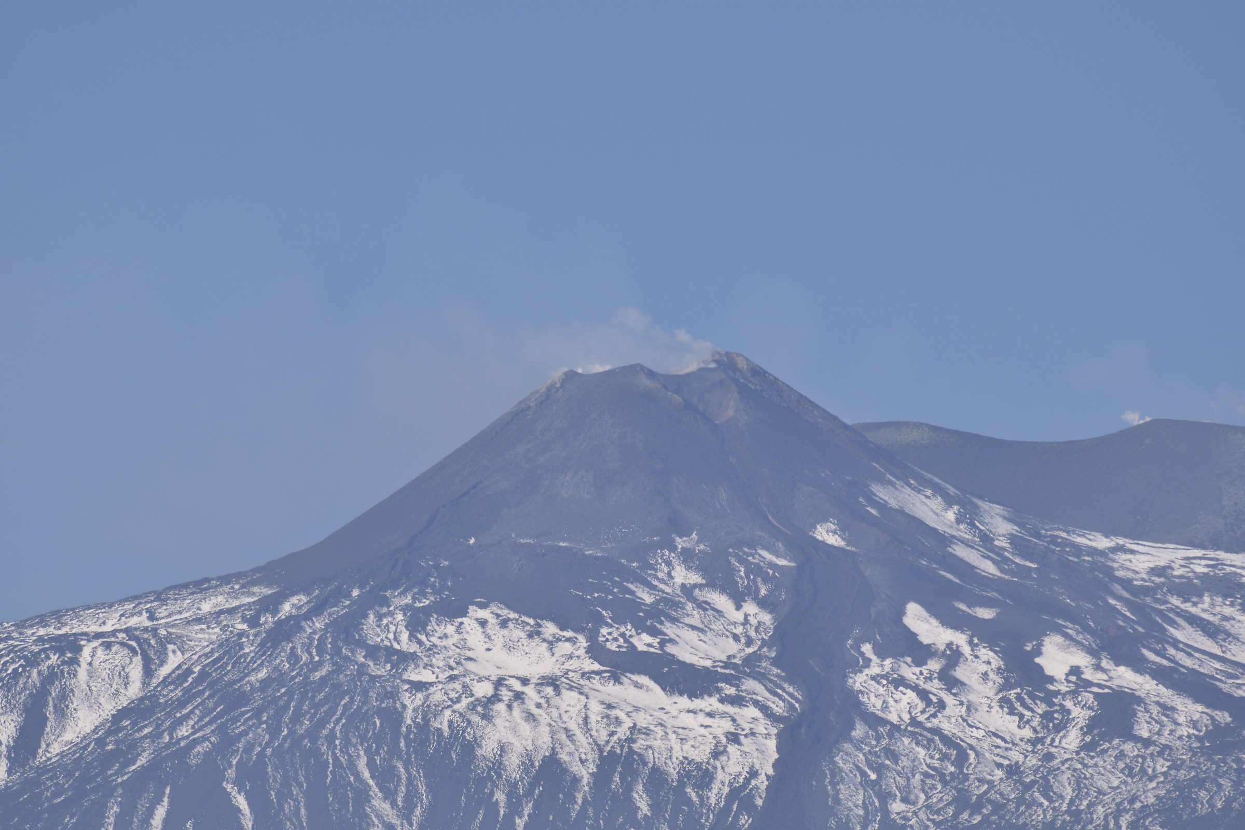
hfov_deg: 4.6
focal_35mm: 450
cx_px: 622
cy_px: 415
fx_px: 15561
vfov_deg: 3.1
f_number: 8
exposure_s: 1/500
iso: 100
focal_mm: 300
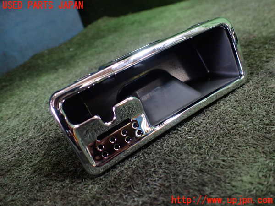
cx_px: 138
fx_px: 238
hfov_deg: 60.0
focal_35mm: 30
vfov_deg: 46.8
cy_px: 103
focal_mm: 5.4
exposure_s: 1/100
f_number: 2.3
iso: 800
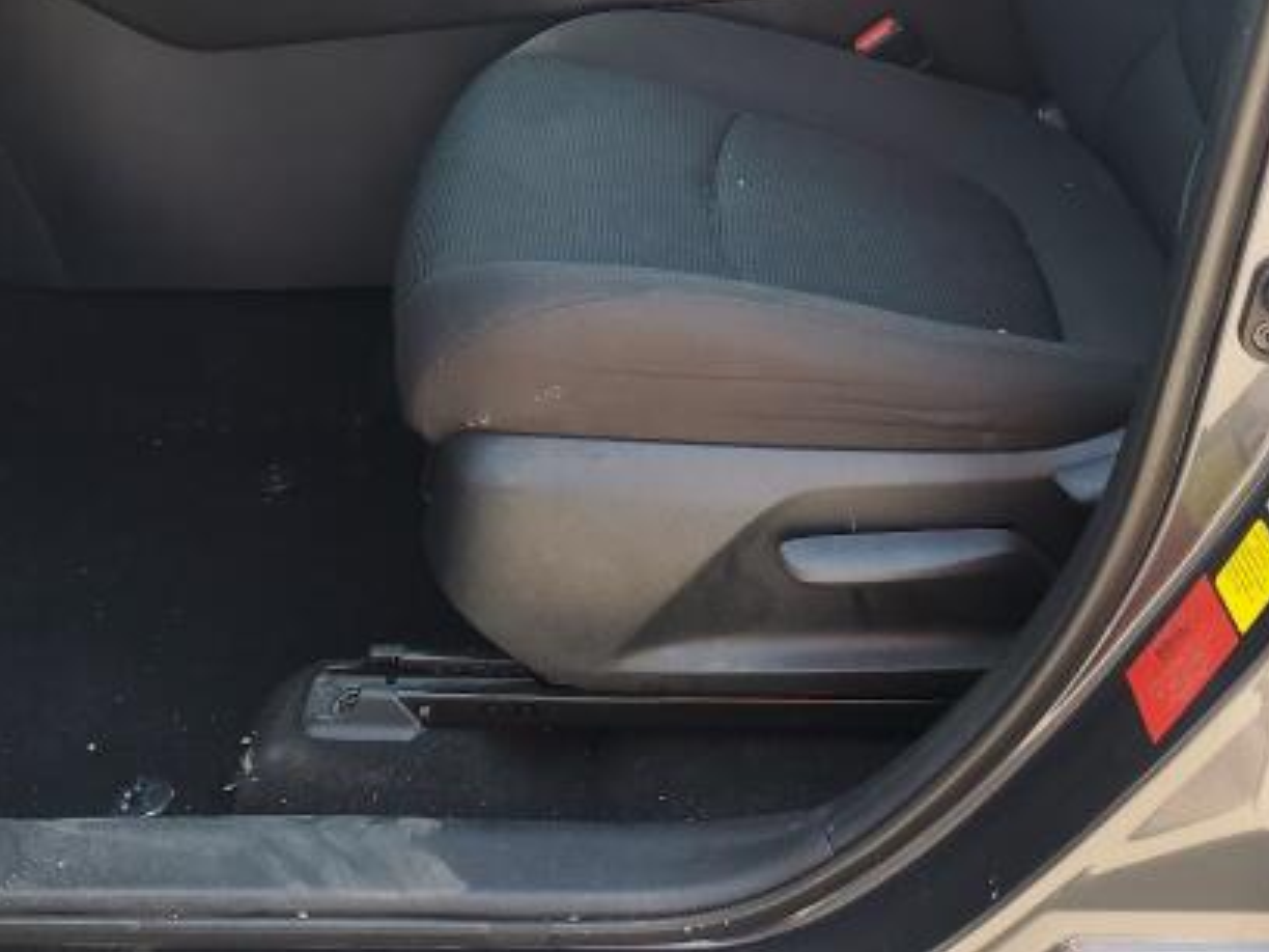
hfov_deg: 37.5
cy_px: 22
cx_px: 634
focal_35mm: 51
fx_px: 1870
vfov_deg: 27.1
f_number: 1.5
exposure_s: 1/222
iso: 50
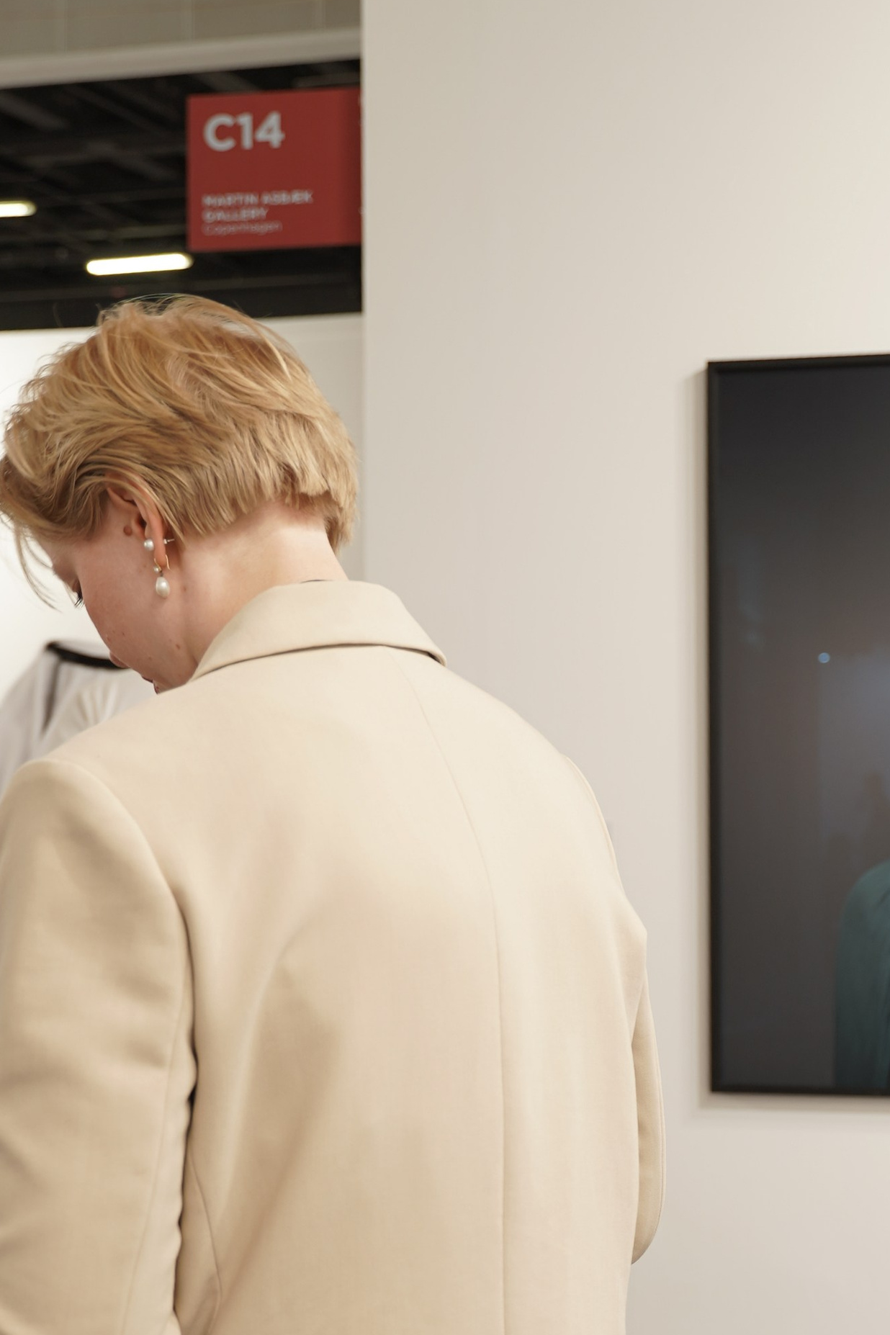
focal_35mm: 58
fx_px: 2151
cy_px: 930
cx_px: 715
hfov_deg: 23.0
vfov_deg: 34.1
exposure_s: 1/20
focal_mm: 28
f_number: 3.2
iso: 100
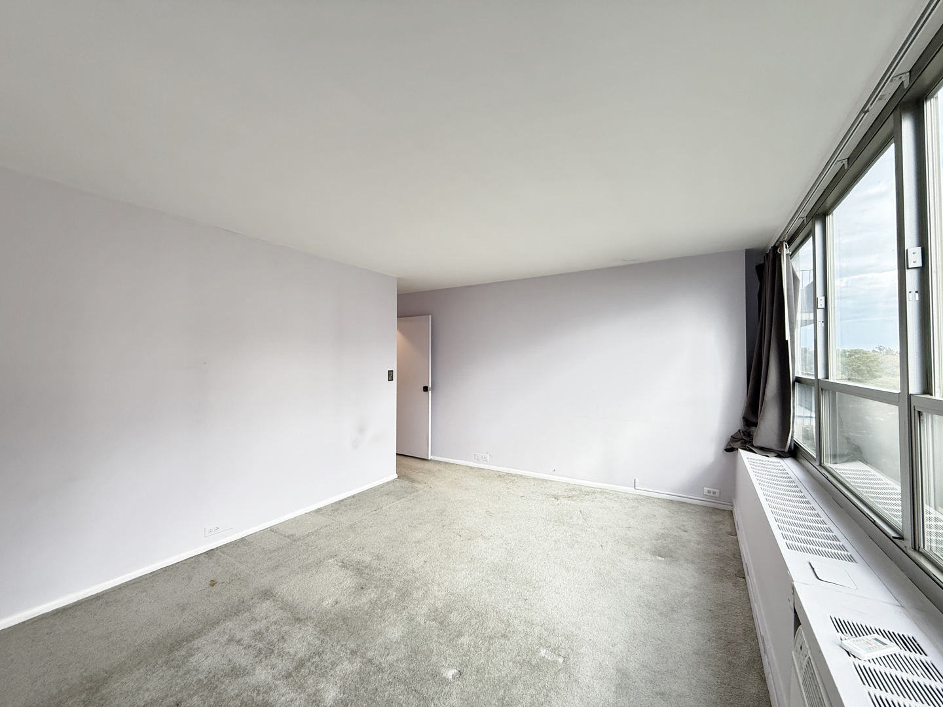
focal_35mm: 14
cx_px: 472
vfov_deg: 85.7
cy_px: 354
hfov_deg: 102.1
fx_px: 381
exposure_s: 1/99
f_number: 2.2
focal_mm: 2.22
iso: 250
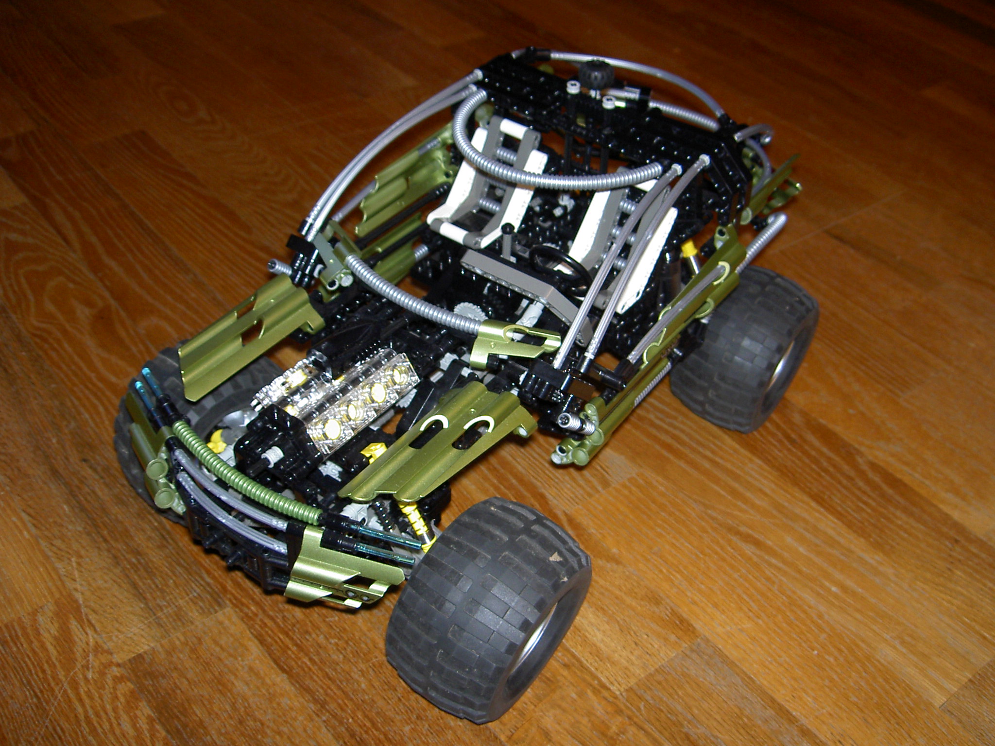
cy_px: 373
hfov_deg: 47.9
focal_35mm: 39
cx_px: 498
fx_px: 1121
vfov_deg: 36.8
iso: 100
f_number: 2.8
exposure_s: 1/59.5
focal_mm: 8
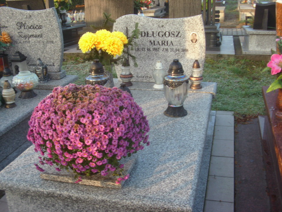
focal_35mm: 45
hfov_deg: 42.1
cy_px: 106
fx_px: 367
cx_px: 141
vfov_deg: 32.2
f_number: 3.1
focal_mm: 7.6
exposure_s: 1/135
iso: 50
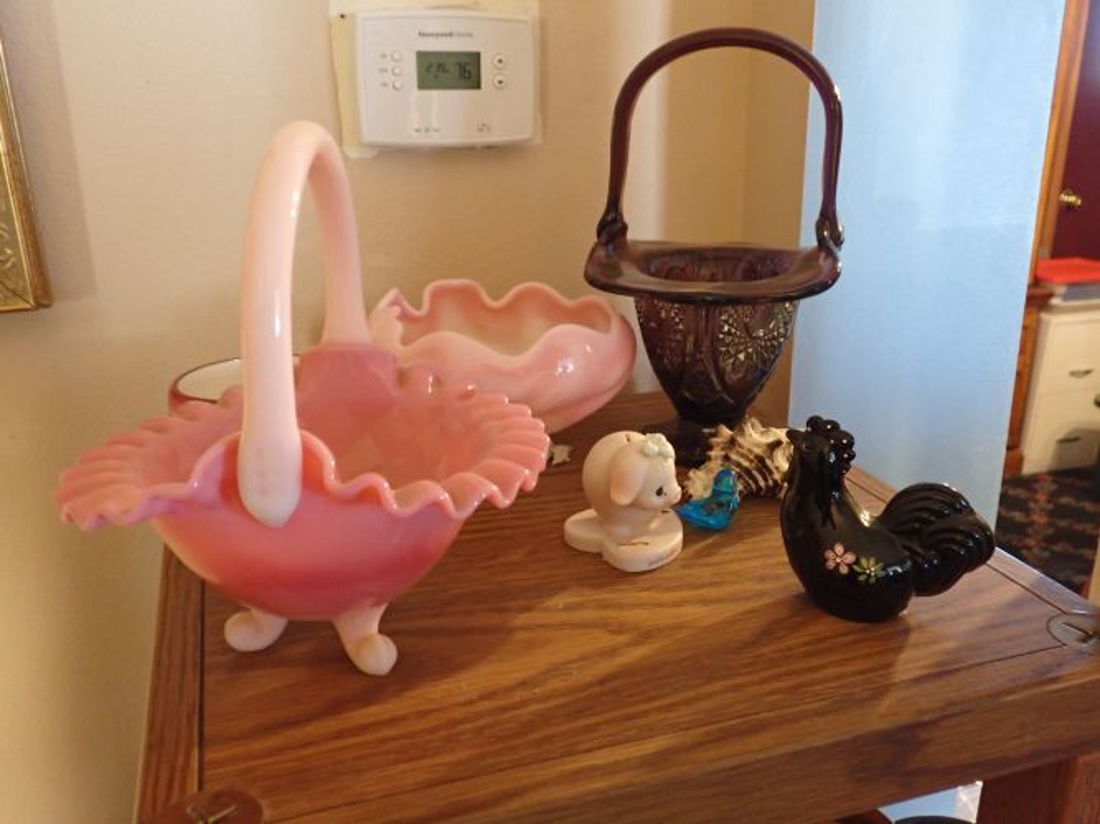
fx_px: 953
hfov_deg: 60.0
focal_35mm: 30
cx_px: 550
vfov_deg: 46.8
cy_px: 412
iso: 800
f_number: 2.3
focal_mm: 5.4
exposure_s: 1/30
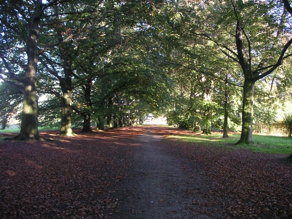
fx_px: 321
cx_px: 146
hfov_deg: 49.0
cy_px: 110
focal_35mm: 38
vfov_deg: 37.7
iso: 100
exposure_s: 1/45
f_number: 2.8
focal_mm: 6
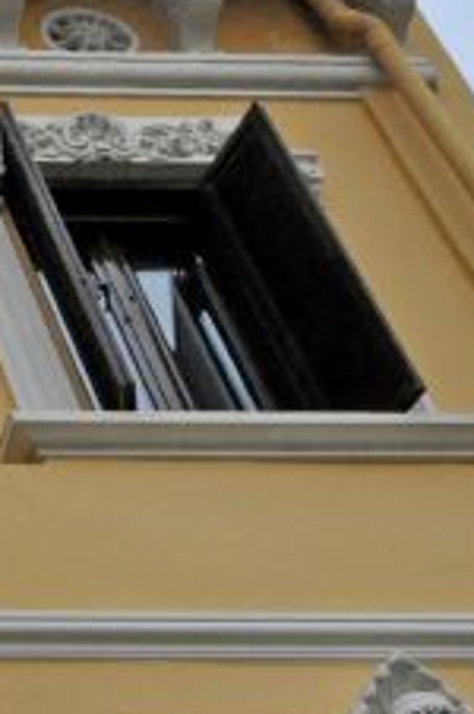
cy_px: 237
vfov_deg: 15.1
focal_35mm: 136
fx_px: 2694
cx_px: -894
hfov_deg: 8.6
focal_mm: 20
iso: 1600
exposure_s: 1/800
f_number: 14
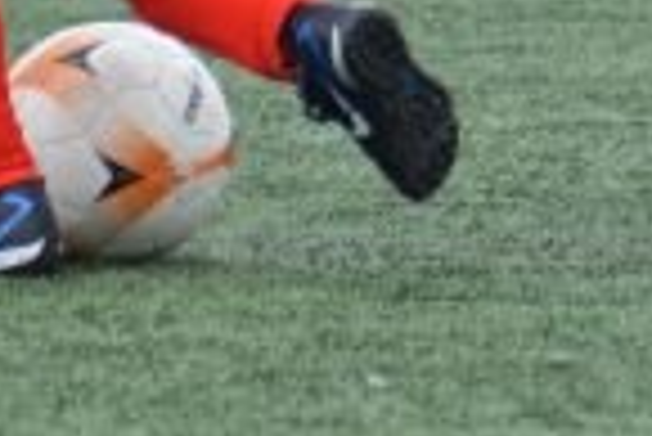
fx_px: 22480
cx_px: 459
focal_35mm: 1240
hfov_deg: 1.7
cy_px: -447
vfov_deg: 1.1
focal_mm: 200
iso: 400
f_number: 5.6
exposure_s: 1/1000
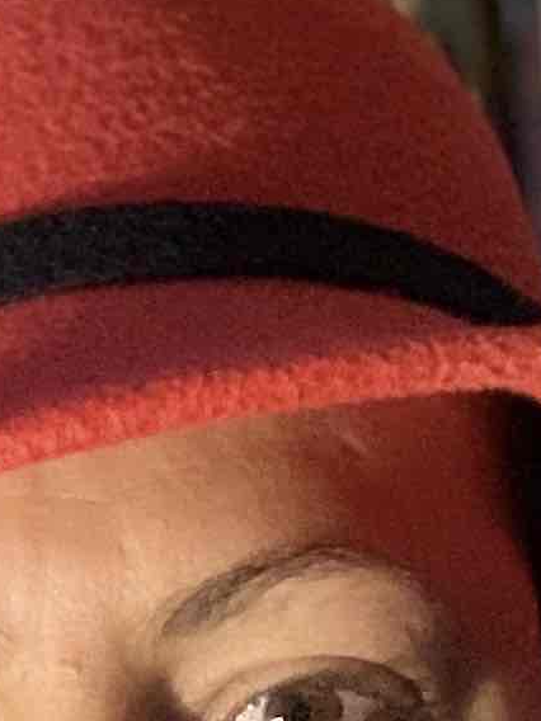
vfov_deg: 10.1
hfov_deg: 8.1
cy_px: 1626
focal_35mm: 174
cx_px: -598
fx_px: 3626
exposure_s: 1/40
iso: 250
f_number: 2.2
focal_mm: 2.87
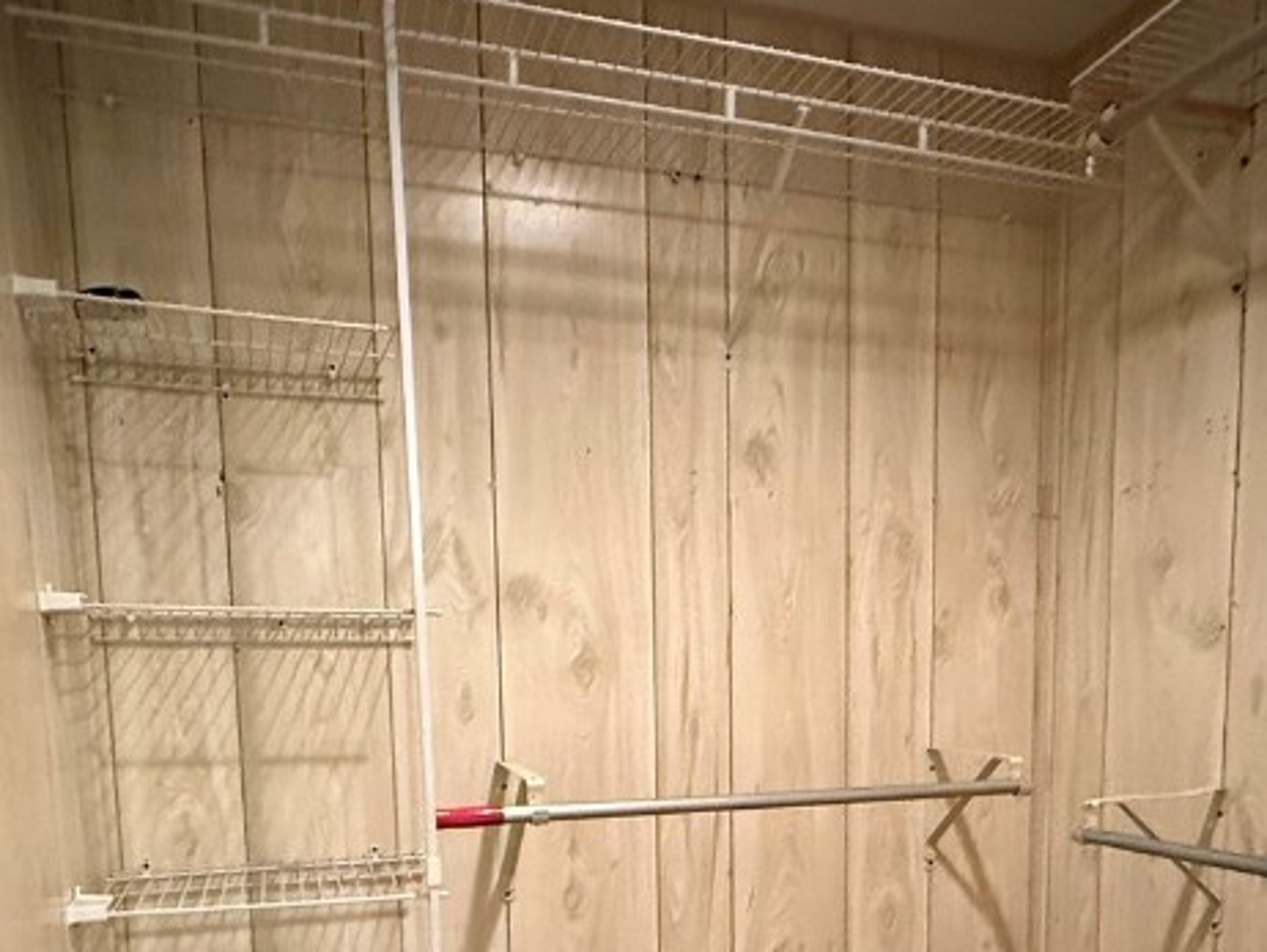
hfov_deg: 58.3
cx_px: 658
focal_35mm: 31
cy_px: 798
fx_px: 1135
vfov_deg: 42.8
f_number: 2.2
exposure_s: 1/40
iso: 1250
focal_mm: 2.22
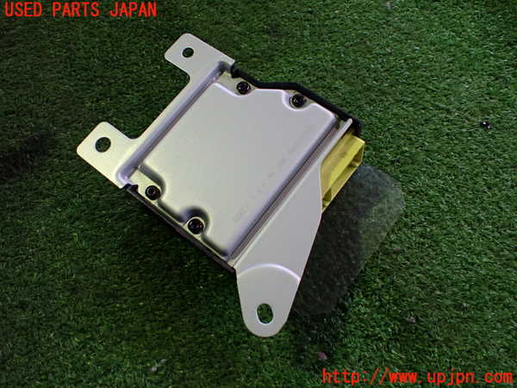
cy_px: 194
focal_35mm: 30
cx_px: 258
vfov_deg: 46.8
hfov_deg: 60.0
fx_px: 448
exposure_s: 1/125
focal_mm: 5.4
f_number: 2.3
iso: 500
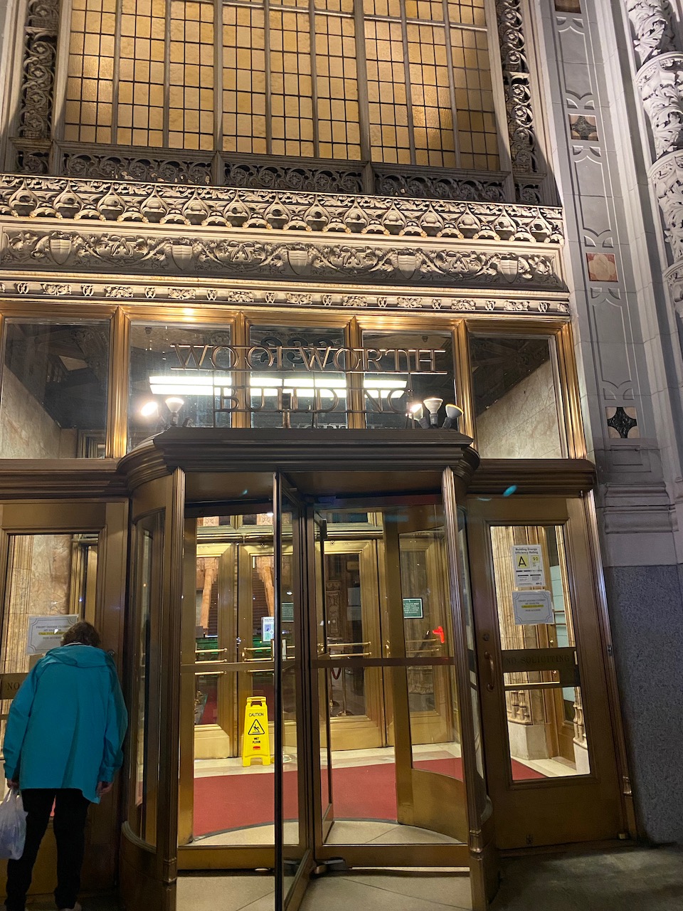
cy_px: 456
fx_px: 684
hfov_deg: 53.1
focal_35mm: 26
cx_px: 342
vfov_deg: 67.3
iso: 640
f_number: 1.8
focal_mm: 4.25
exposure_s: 1/40
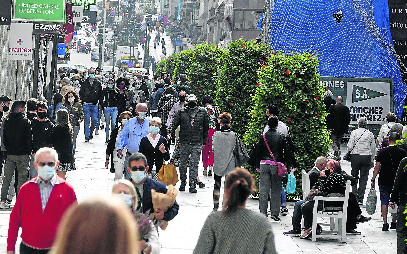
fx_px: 5036
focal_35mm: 454
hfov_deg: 4.6
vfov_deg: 2.9
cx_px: 127
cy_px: 79
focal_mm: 117.29
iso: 100
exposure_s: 1/160
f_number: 5
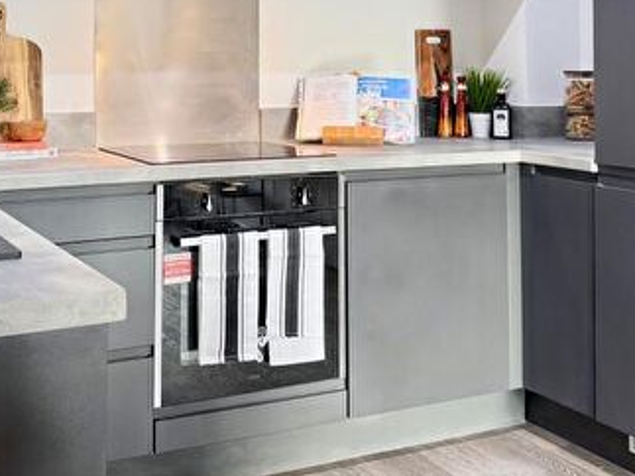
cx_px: 254
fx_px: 954
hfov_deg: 36.7
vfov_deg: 26.9
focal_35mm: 52
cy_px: 30
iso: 200
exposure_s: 1/75
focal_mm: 6.76
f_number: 1.78
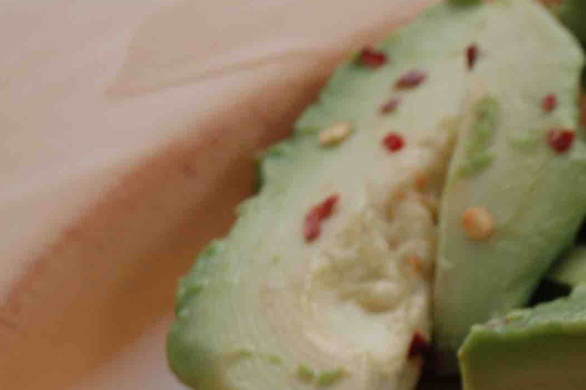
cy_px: 542
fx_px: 3464
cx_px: 824
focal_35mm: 213
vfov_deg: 6.4
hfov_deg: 9.5
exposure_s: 1/100
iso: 400
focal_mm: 50
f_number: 8
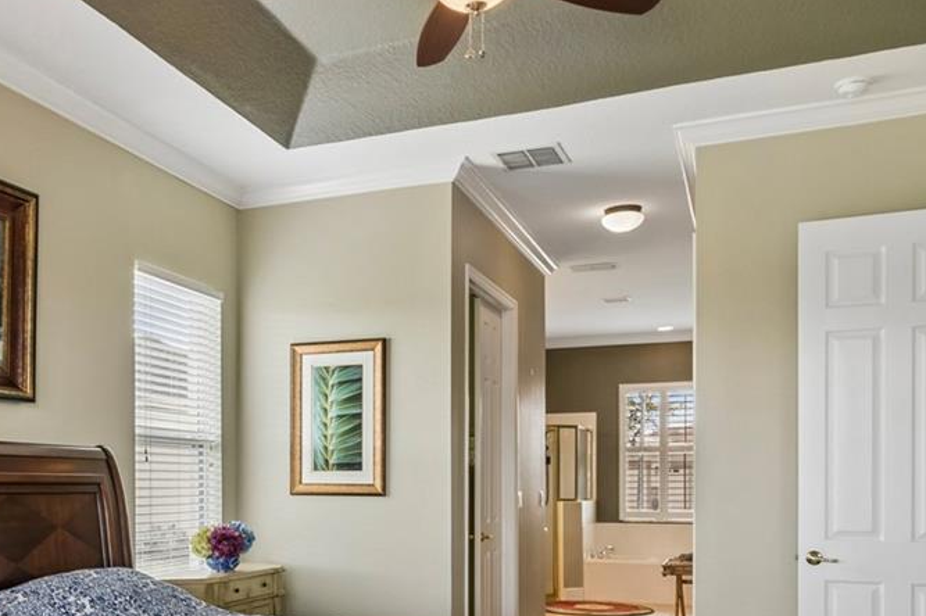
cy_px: 505
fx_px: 926
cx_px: 251
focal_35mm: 36
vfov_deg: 35.5
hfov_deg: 51.3
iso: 100
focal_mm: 10
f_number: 7.1
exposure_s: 1/13
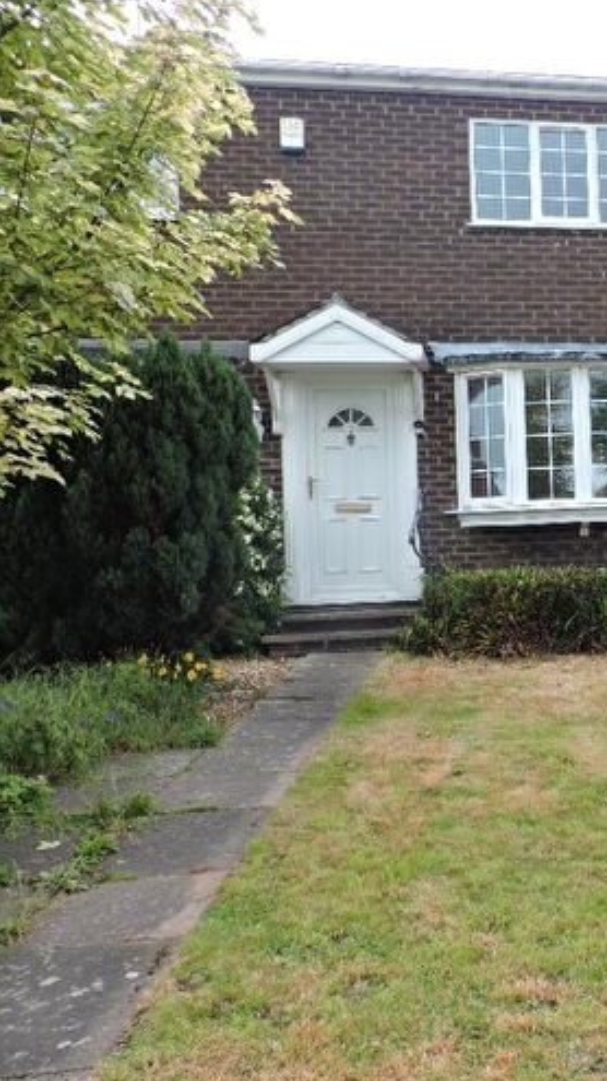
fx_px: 1060
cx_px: 762
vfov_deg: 54.0
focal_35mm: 37
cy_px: 543
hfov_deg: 27.4
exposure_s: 1/125
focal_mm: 4.3
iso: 100
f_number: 3
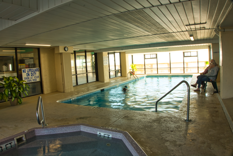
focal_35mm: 24
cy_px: 78
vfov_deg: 53.2
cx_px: 116
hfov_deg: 73.7
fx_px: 155
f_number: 22
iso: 100
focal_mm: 16
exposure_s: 1/3
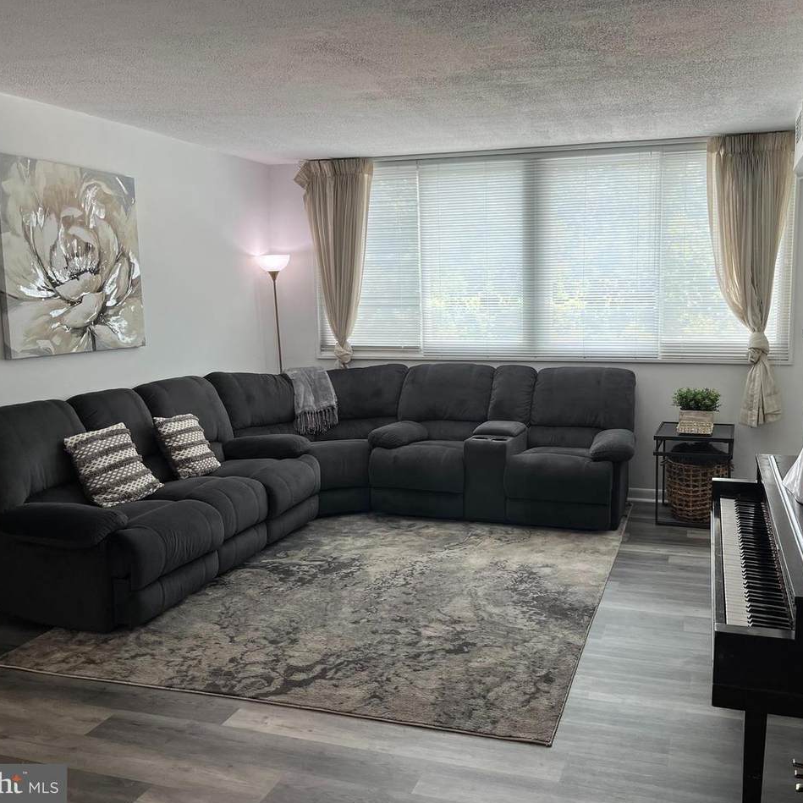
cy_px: 401
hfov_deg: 52.2
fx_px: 814
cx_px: 476
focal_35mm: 31
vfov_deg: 52.5
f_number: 1.6
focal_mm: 5.1
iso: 80
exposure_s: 1/120
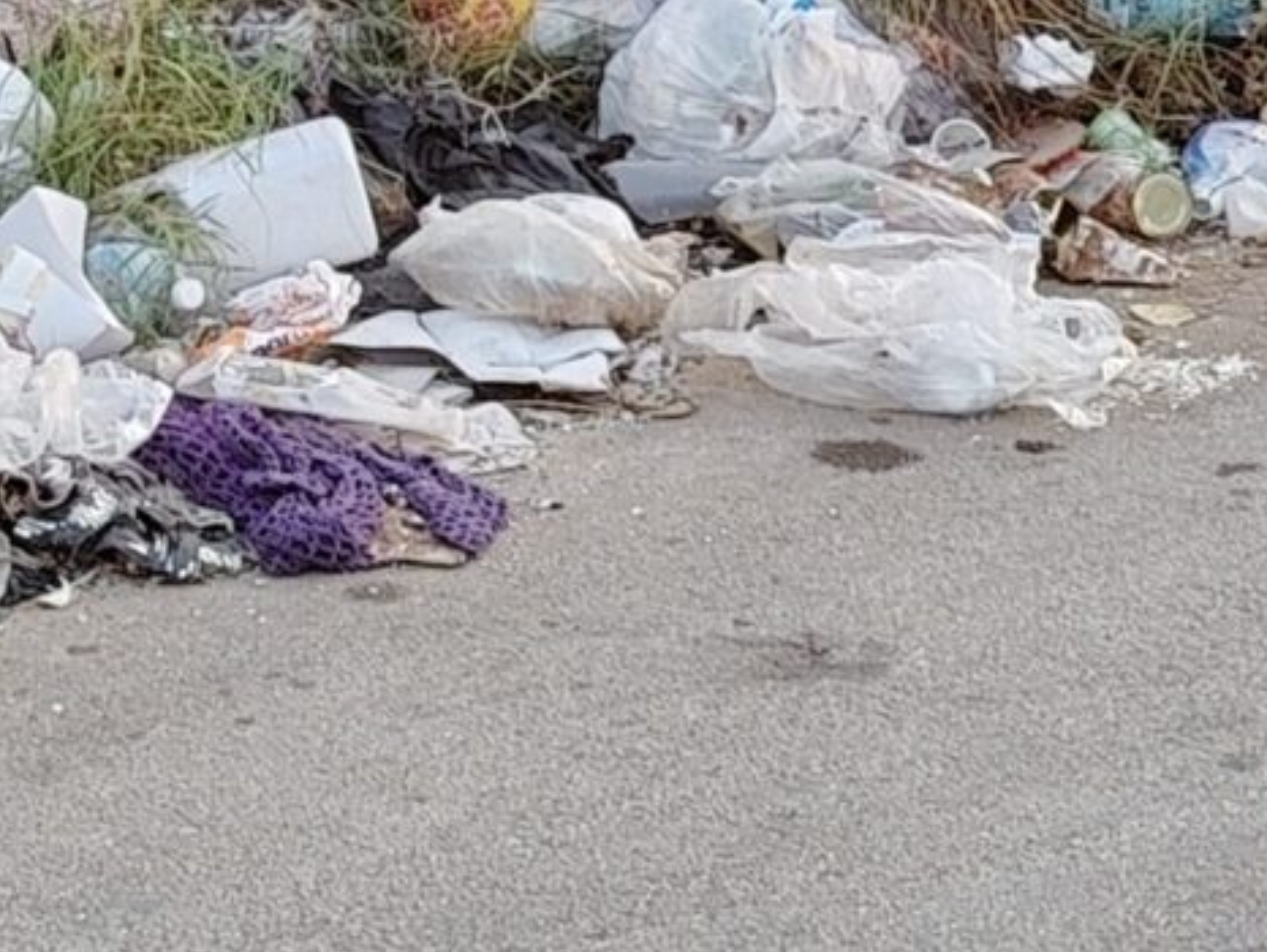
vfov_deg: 9.4
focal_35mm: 157
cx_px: 234
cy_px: 90
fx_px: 5749
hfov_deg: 12.5
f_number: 1.75
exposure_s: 1/50
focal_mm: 5.25
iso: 147
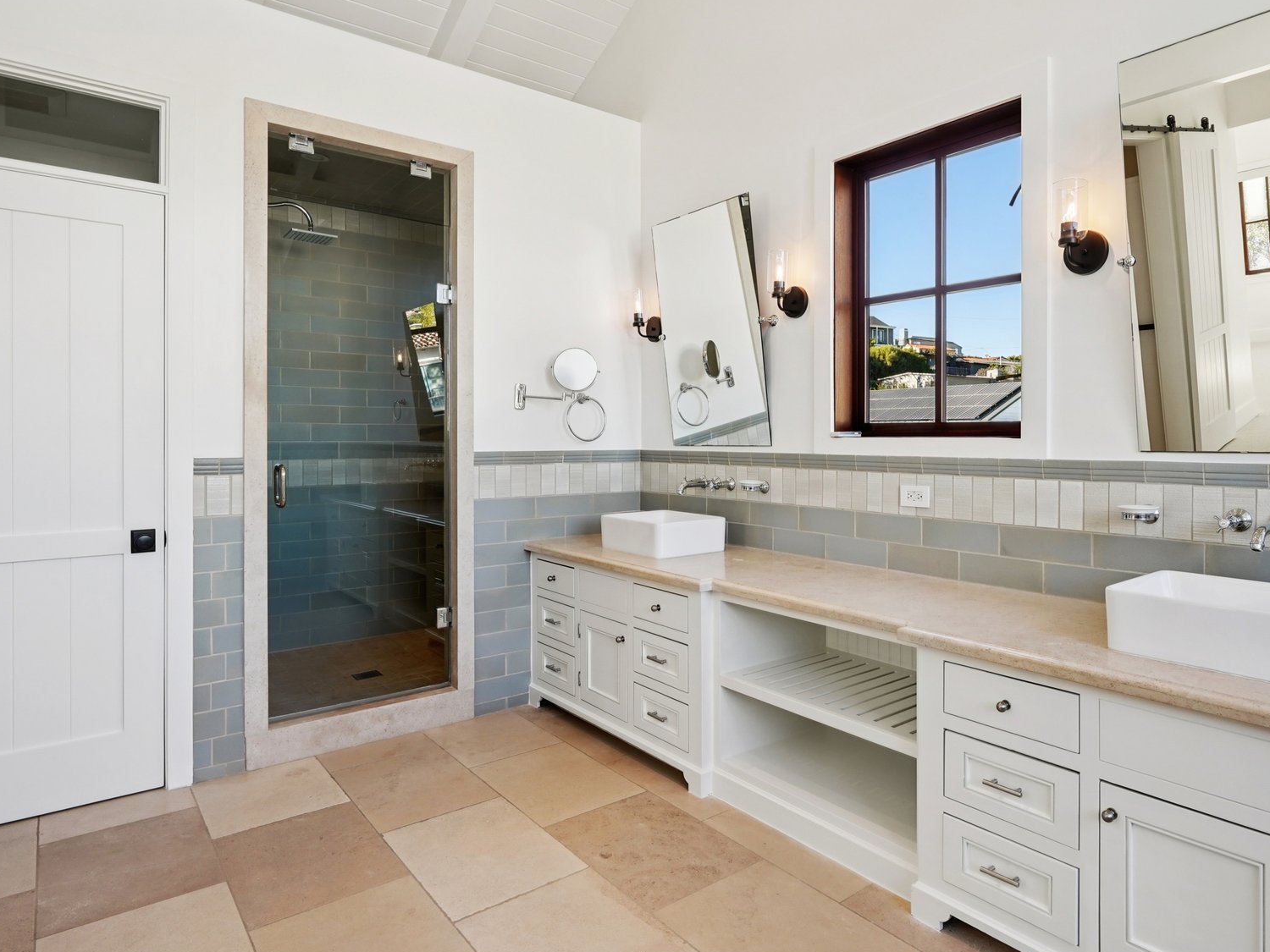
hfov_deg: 78.3
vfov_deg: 63.4
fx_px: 770
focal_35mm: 21
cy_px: 452
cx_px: 748
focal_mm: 16
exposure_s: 1/50
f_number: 8
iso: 400
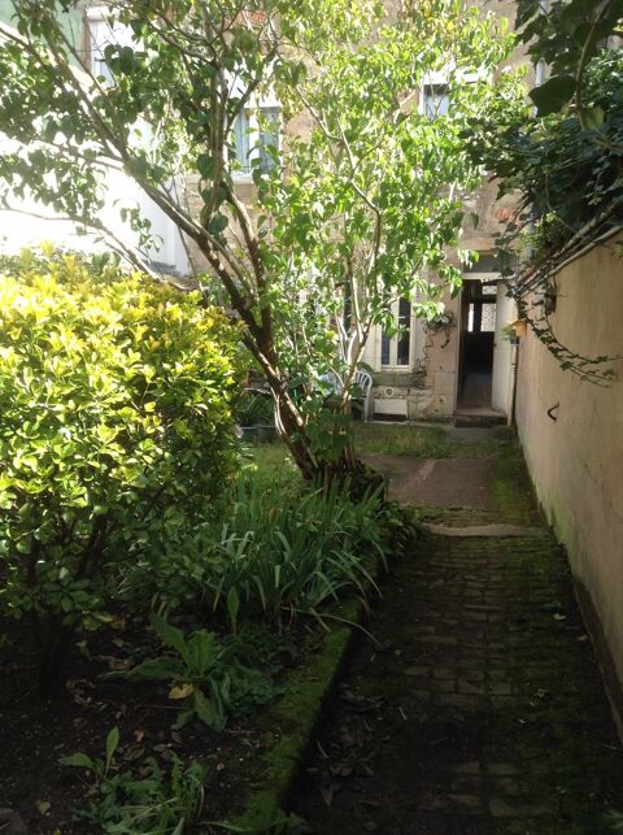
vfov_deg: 55.4
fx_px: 794
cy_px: 418
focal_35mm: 33
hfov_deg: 42.8
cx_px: 312
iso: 25
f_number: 2.4
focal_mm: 3.3
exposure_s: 1/223
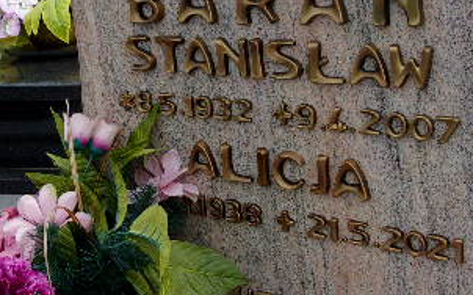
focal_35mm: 63
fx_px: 811
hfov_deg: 32.0
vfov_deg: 20.5
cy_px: 97
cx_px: 122
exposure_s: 1/50
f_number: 10.8
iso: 80
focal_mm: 5.1
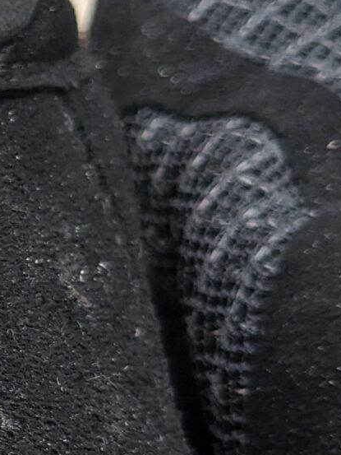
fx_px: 1641
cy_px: 301
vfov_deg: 15.7
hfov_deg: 10.6
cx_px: -399
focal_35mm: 125
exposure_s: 1/120
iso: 103
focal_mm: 4.38
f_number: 1.73
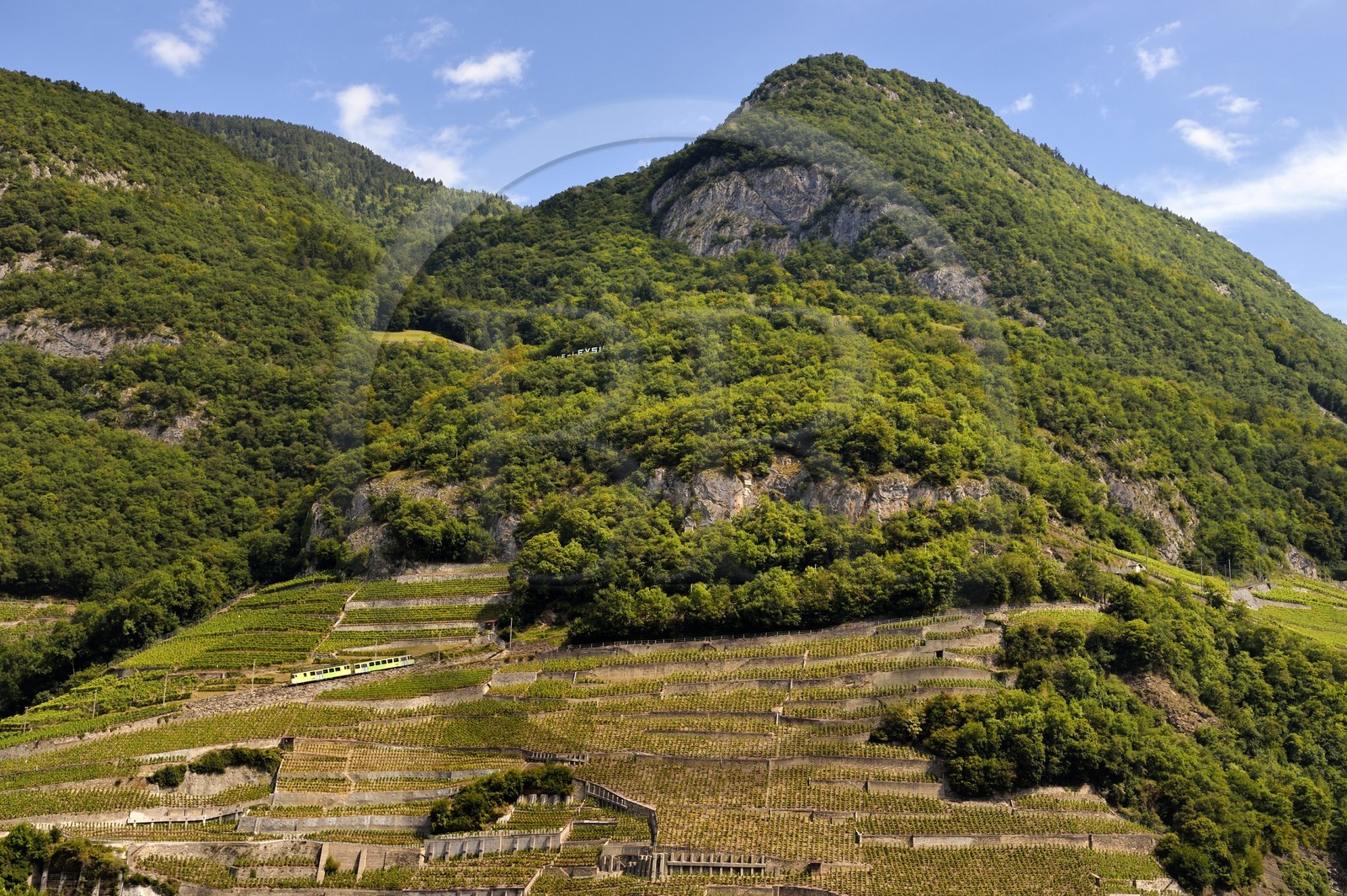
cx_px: 674
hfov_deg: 39.6
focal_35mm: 50
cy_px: 448
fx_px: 1869
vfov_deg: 26.9
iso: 200
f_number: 9
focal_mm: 50
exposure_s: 1/250
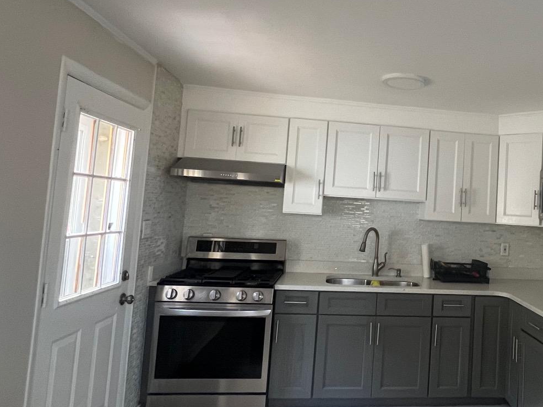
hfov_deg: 61.5
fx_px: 424
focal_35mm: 27
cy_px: 178
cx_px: 410
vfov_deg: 51.2
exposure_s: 1/60
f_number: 1.8
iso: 250
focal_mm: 1.57
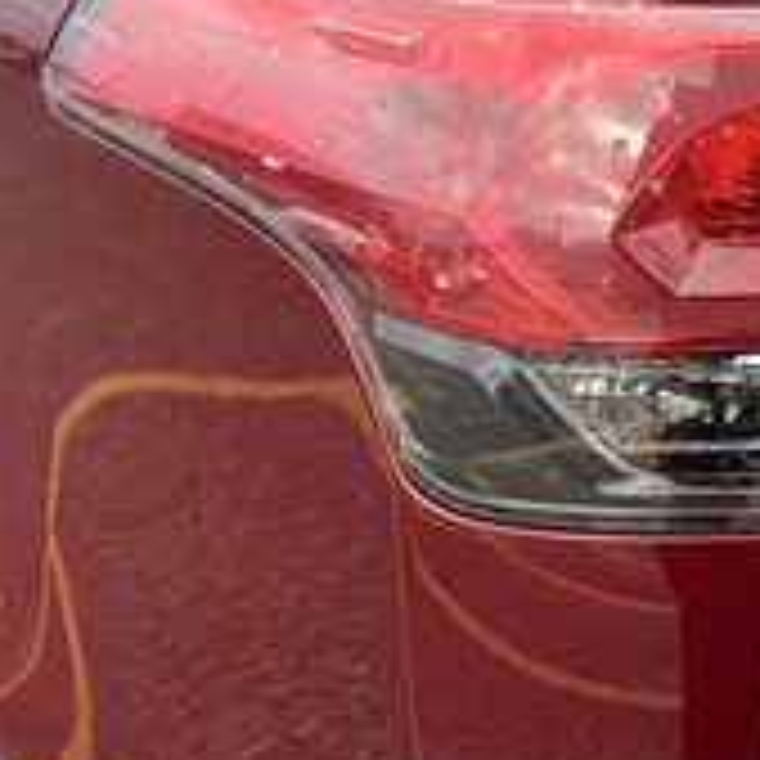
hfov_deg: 26.4
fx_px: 1416
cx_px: 935
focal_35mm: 57
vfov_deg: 29.0
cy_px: 92
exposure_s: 1/346
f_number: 1.6
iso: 50
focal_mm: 5.96
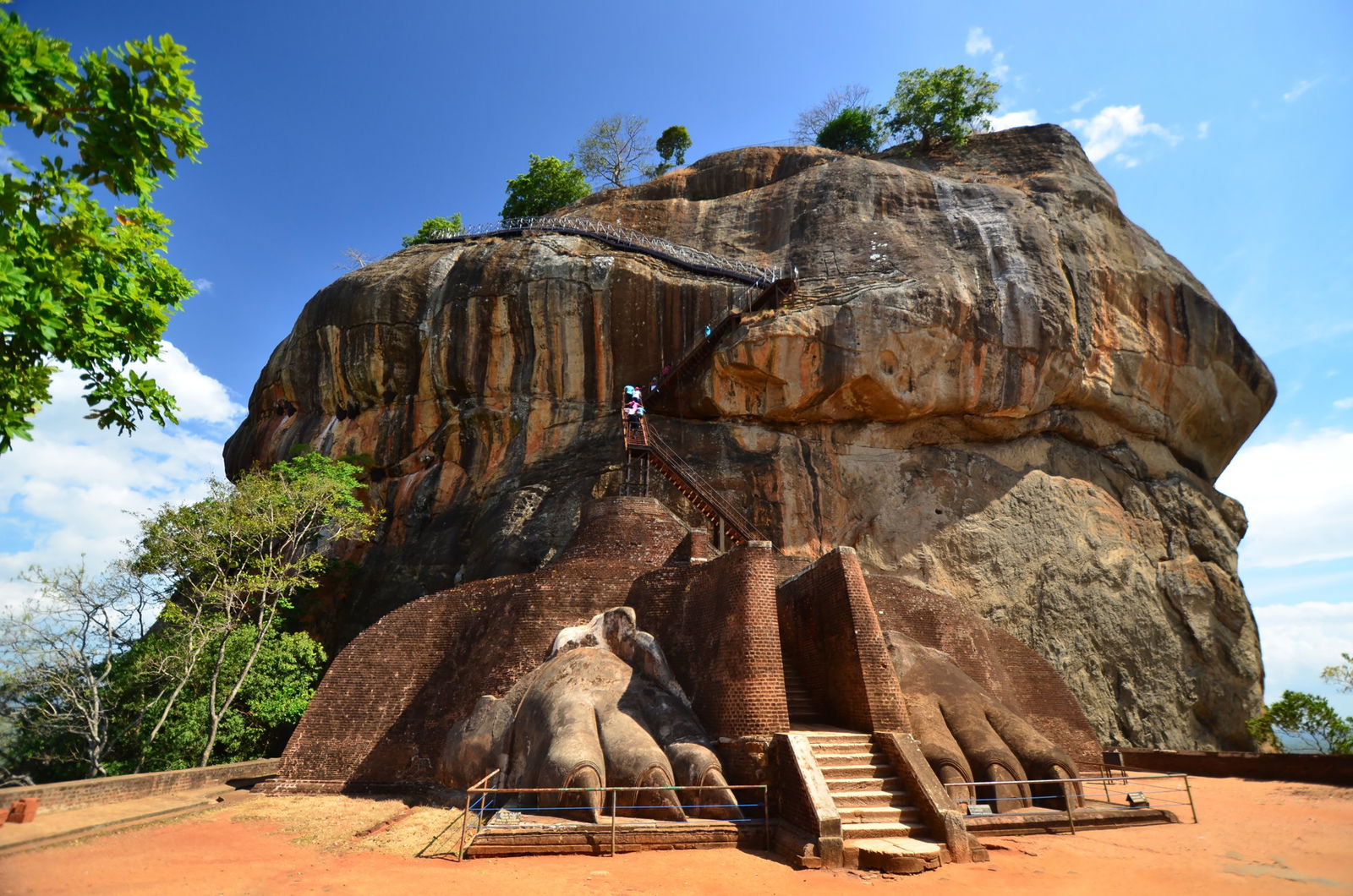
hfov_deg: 100.5
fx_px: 563
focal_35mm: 15
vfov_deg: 77.1
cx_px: 676
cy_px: 448
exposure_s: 1/320
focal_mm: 10
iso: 100
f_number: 3.5
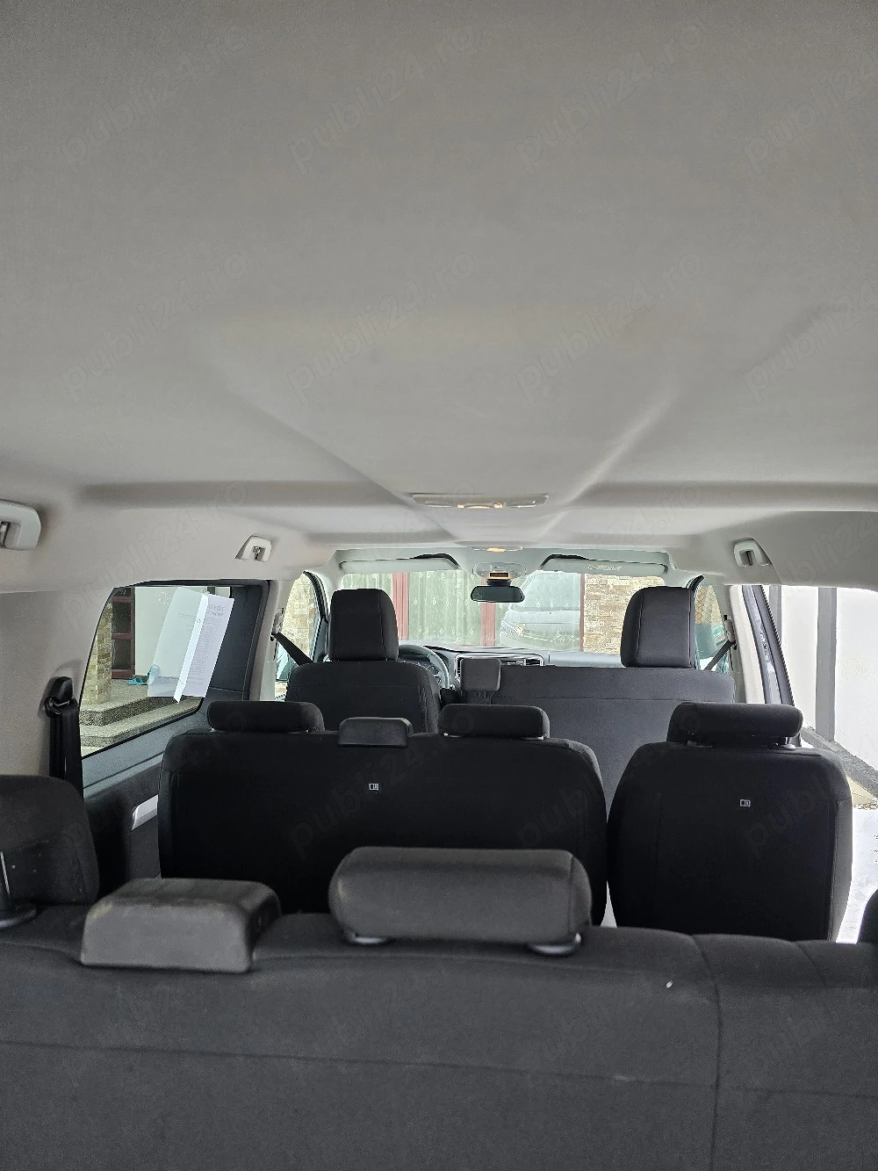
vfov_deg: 73.9
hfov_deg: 58.9
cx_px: 439
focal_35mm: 23
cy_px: 586
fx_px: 778
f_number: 1.7
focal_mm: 6.3
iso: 160
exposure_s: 1/182
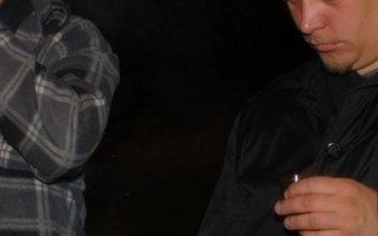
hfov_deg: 14.7
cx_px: -85
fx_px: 1415
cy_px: 21
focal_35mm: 137
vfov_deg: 9.5
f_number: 5.6
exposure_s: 1/2.5
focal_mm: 35
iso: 400
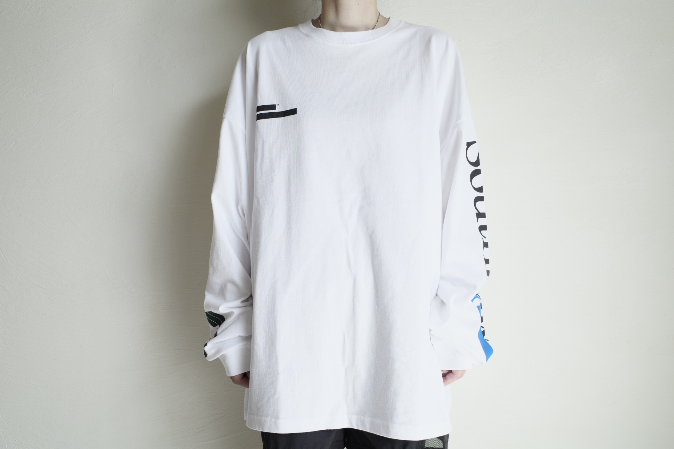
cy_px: 224
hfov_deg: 65.5
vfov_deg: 46.4
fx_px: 524
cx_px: 337
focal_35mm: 28
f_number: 3.5
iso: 200
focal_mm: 18.3
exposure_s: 1/160
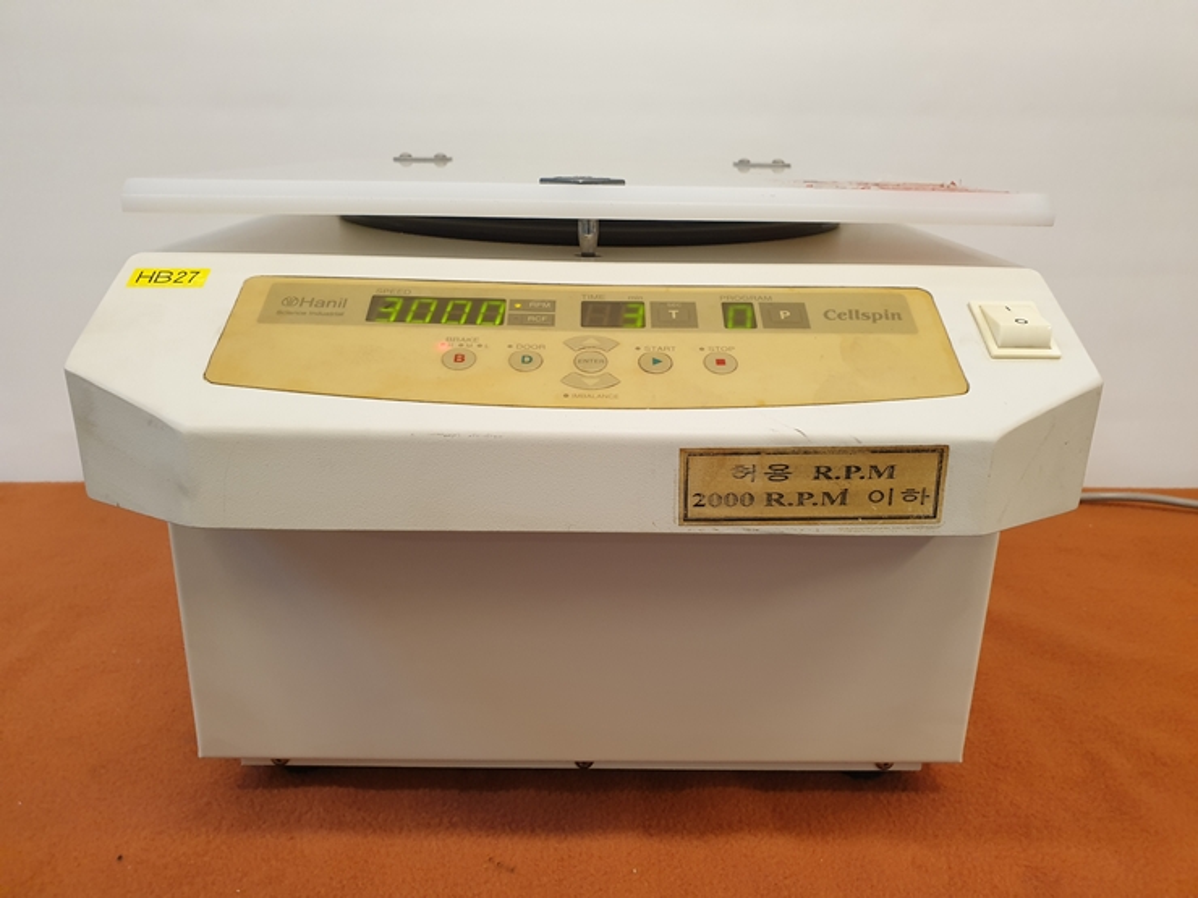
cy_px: 449
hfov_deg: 67.3
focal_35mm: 26
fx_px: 900
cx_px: 599
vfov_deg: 53.1
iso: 200
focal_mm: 4.3
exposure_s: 1/60
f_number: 2.4
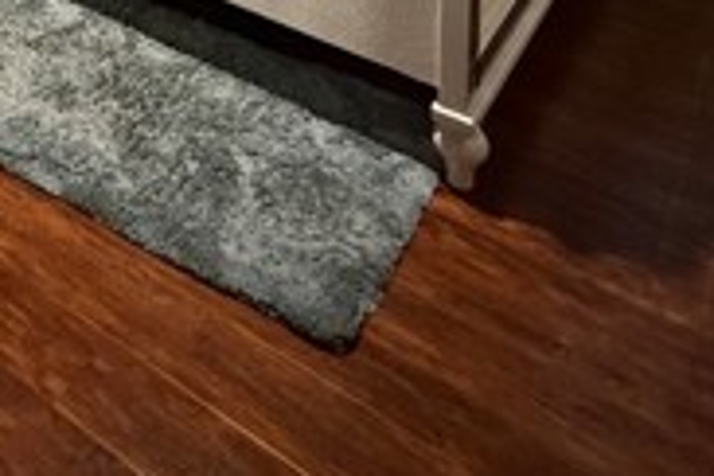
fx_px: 1011
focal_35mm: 51
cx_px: -90
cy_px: -445
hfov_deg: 33.4
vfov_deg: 18.6
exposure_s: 1/60
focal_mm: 2.22
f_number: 2.2
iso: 800
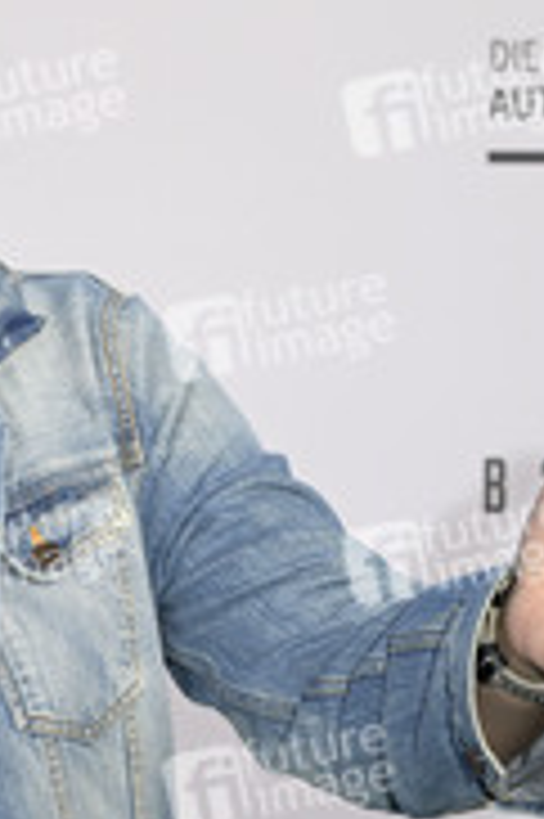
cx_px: -110
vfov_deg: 16.5
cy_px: 441
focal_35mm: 124
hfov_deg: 10.8
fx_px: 2816
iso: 500
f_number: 6.3
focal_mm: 50
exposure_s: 1/250
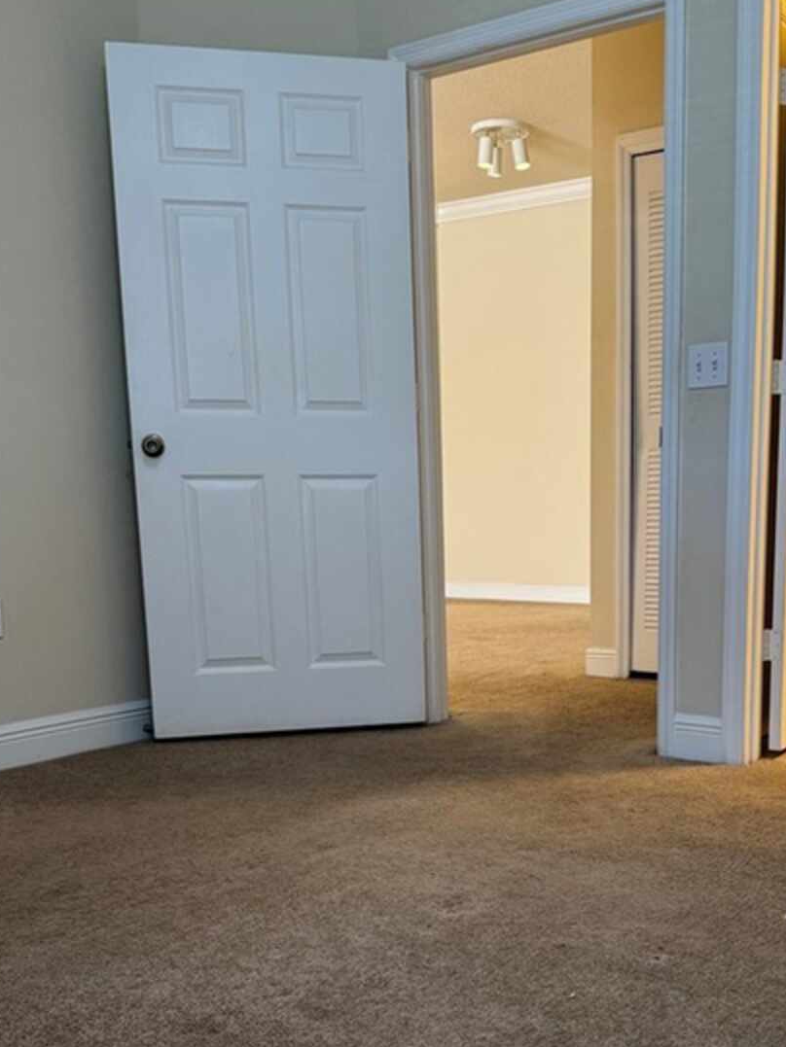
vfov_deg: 48.3
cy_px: 681
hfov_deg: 37.4
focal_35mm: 38
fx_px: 1150
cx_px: 515
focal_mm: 6.76
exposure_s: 1/60
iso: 200
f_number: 1.78
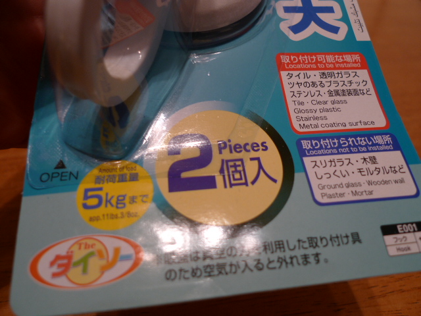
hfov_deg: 71.6
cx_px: 210
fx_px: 292
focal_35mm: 24
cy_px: 158
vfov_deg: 56.8
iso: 100
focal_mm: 5.1
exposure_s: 1/30
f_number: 2
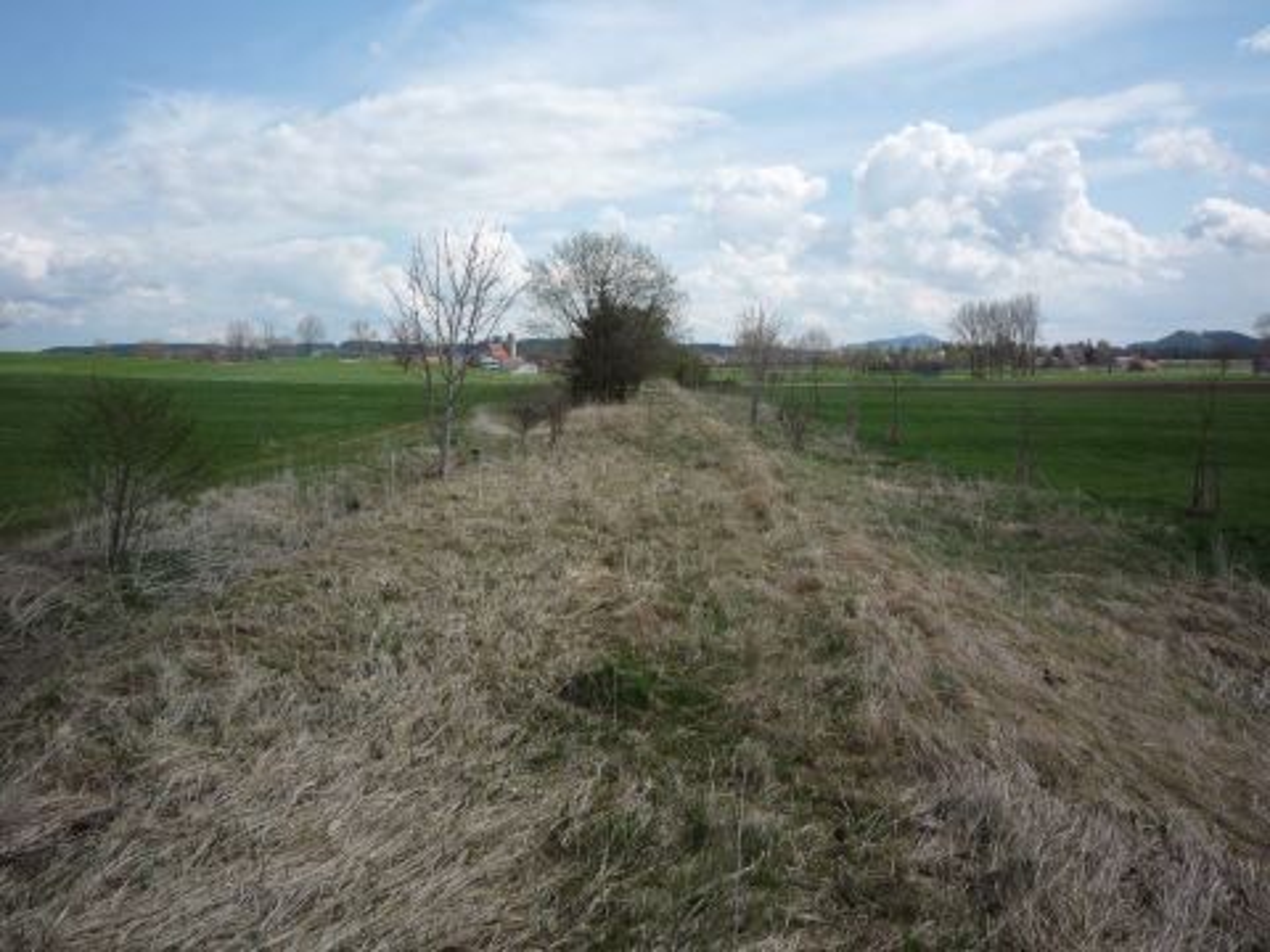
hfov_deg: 56.8
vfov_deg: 44.2
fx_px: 1174
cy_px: 476
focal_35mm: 32
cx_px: 635
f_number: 5.6
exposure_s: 1/500
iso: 100
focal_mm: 5.2
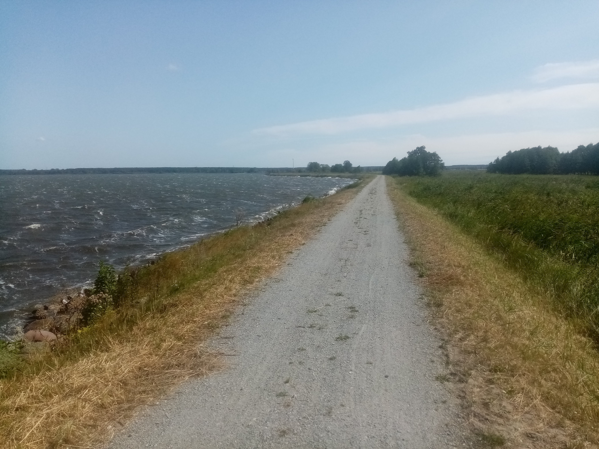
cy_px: 224
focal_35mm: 26
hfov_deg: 67.3
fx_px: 450
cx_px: 300
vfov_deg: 53.1
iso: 104
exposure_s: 1/1976
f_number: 1.8
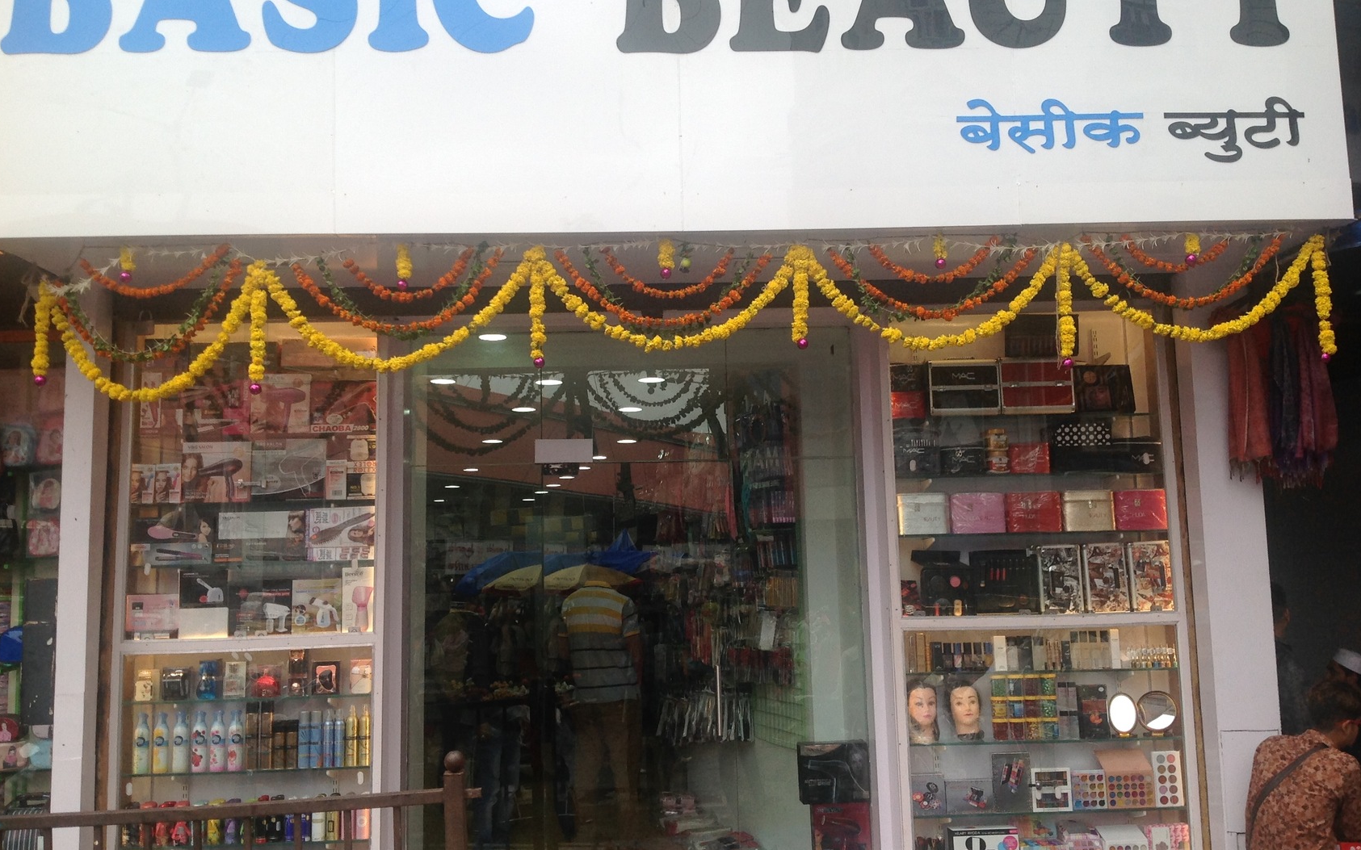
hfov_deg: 51.5
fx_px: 1409
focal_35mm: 38
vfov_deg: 33.6
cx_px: 688
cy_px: 417
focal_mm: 4.28
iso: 50
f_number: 2.4
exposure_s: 1/617
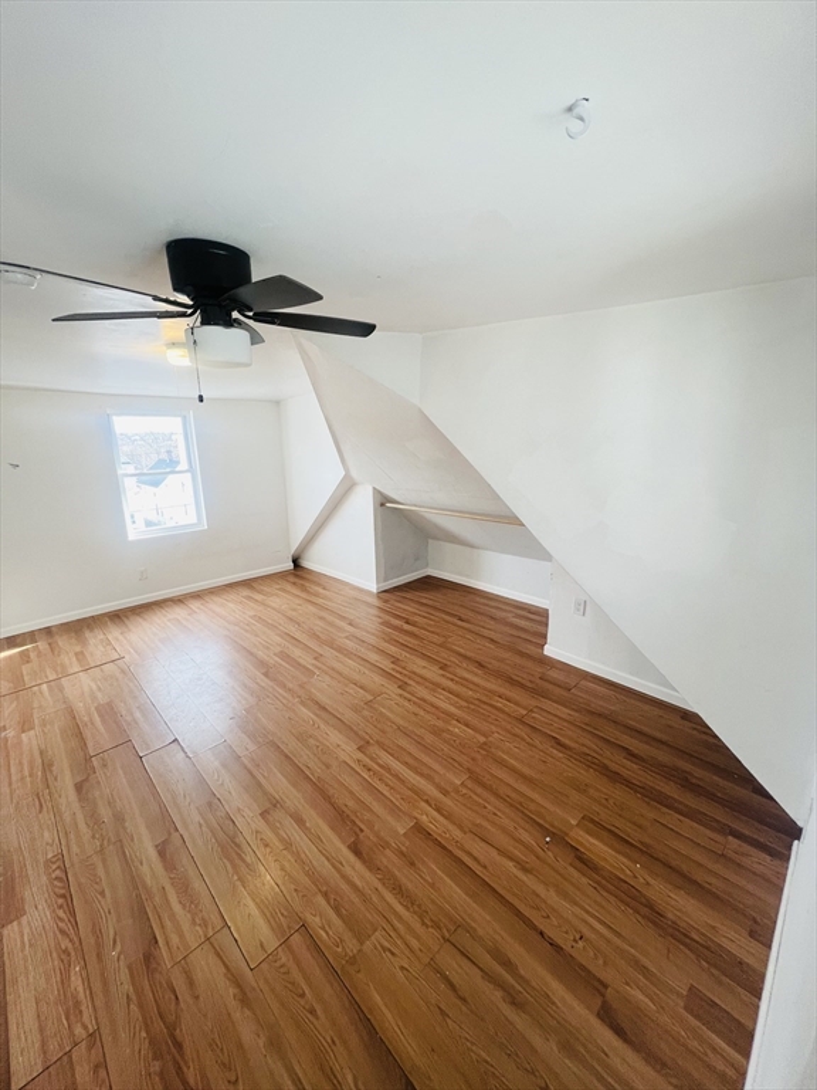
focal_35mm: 13
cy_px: 545
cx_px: 408
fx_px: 409
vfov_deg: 106.2
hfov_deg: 89.9
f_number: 1.8
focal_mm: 1.57
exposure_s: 1/120
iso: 100
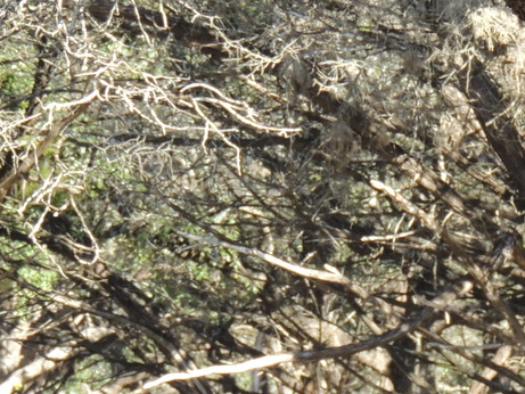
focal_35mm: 514
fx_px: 7798
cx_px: 492
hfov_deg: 3.9
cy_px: 536
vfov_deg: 2.9
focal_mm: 33
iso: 140
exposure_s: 1/125
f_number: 4.6
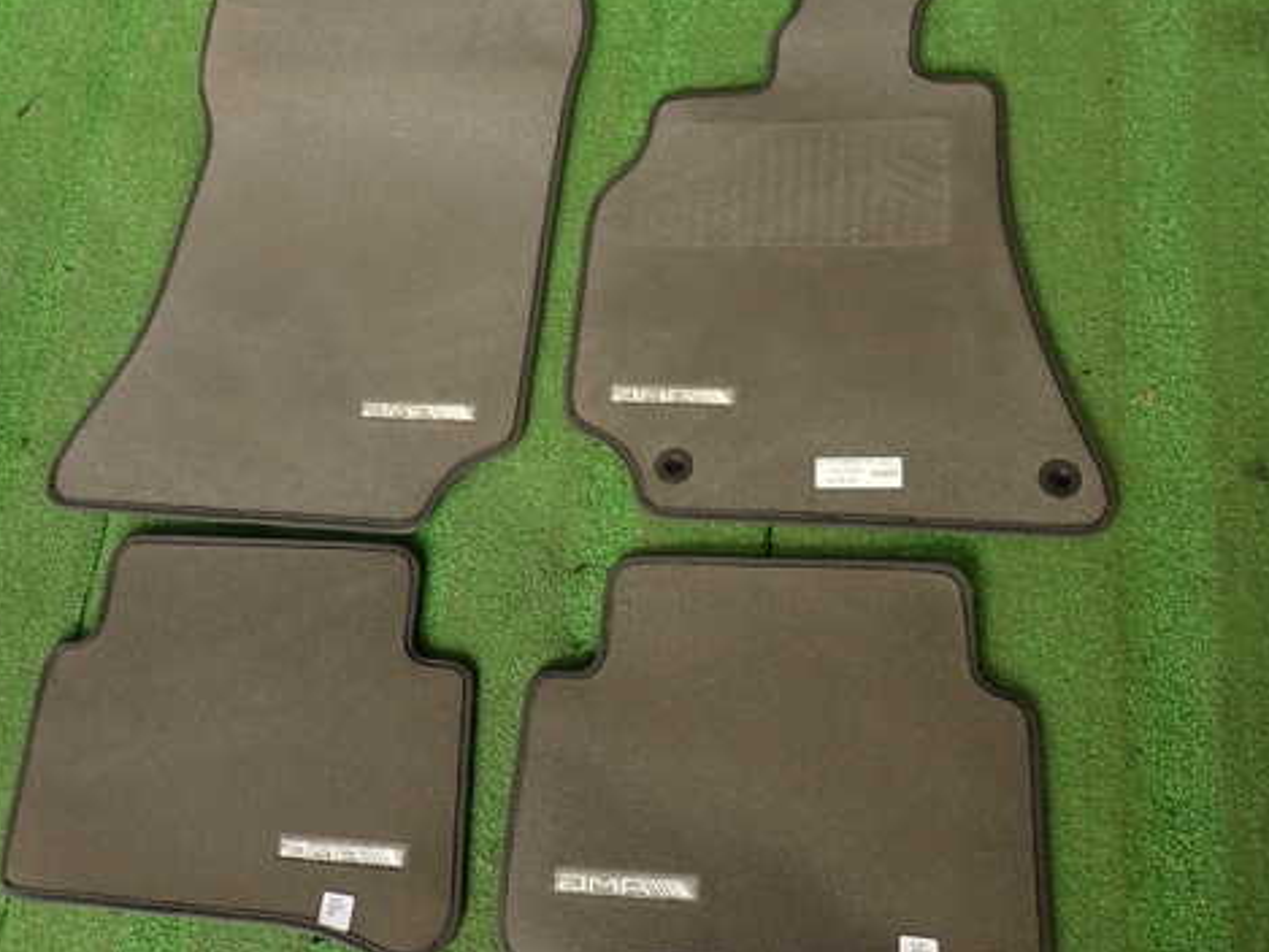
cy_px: 444
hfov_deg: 56.8
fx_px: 1173
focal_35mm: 32
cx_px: 595
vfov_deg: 44.2
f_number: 2
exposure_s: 1/60
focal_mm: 4.5
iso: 200
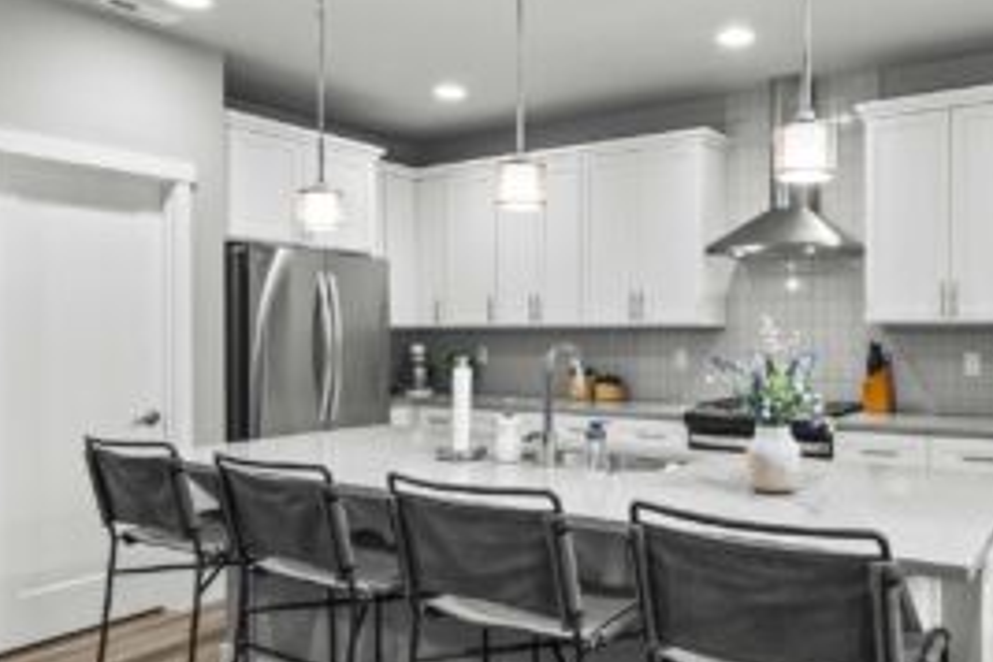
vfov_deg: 47.9
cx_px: 666
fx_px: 745
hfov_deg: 65.5
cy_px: 351
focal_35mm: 27
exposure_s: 1/4
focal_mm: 18
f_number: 7.1
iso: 1000
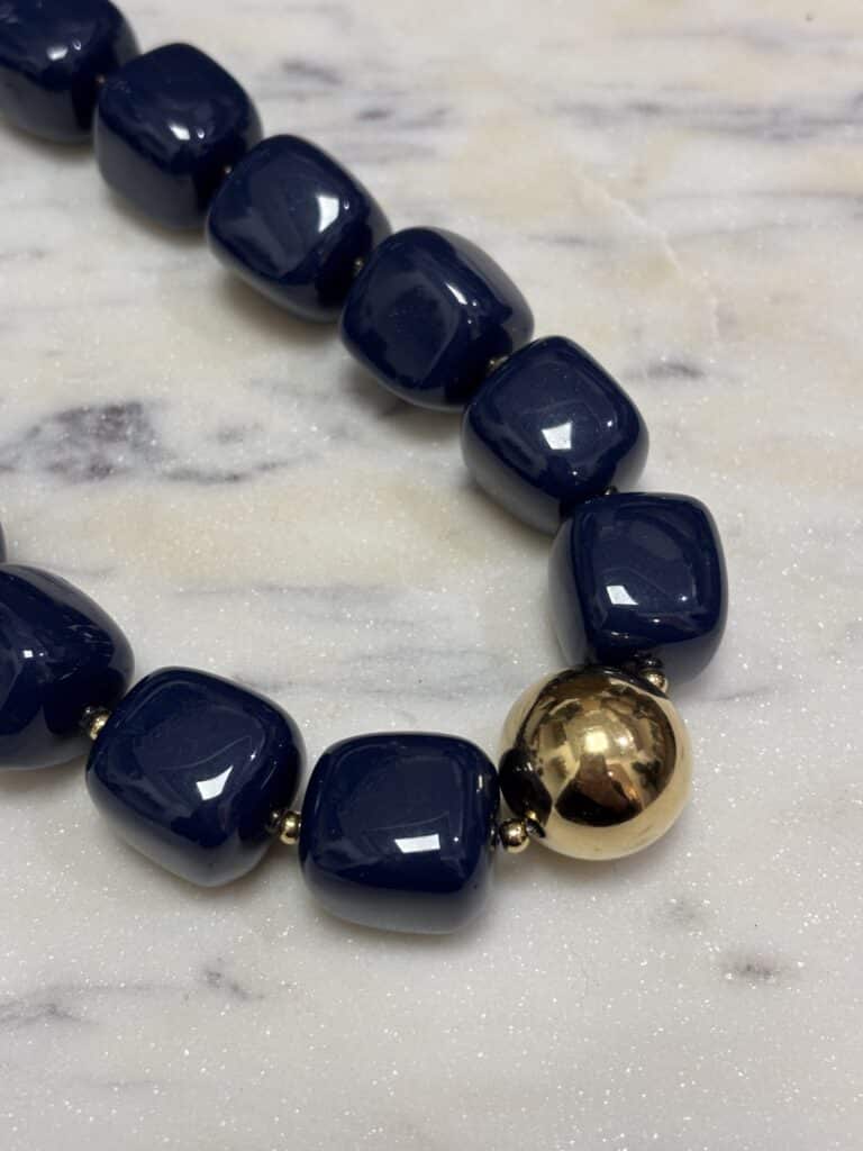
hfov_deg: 28.0
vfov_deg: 36.8
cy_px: 576
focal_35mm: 52
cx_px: 432
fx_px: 1729
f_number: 1.6
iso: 40
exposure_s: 1/50
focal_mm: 5.96
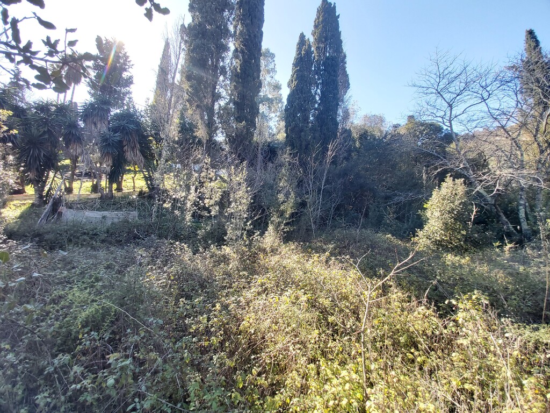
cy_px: 206
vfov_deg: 94.5
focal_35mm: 12
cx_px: 275
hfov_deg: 110.5
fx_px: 191
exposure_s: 1/102
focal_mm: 1.42
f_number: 2.2
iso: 40
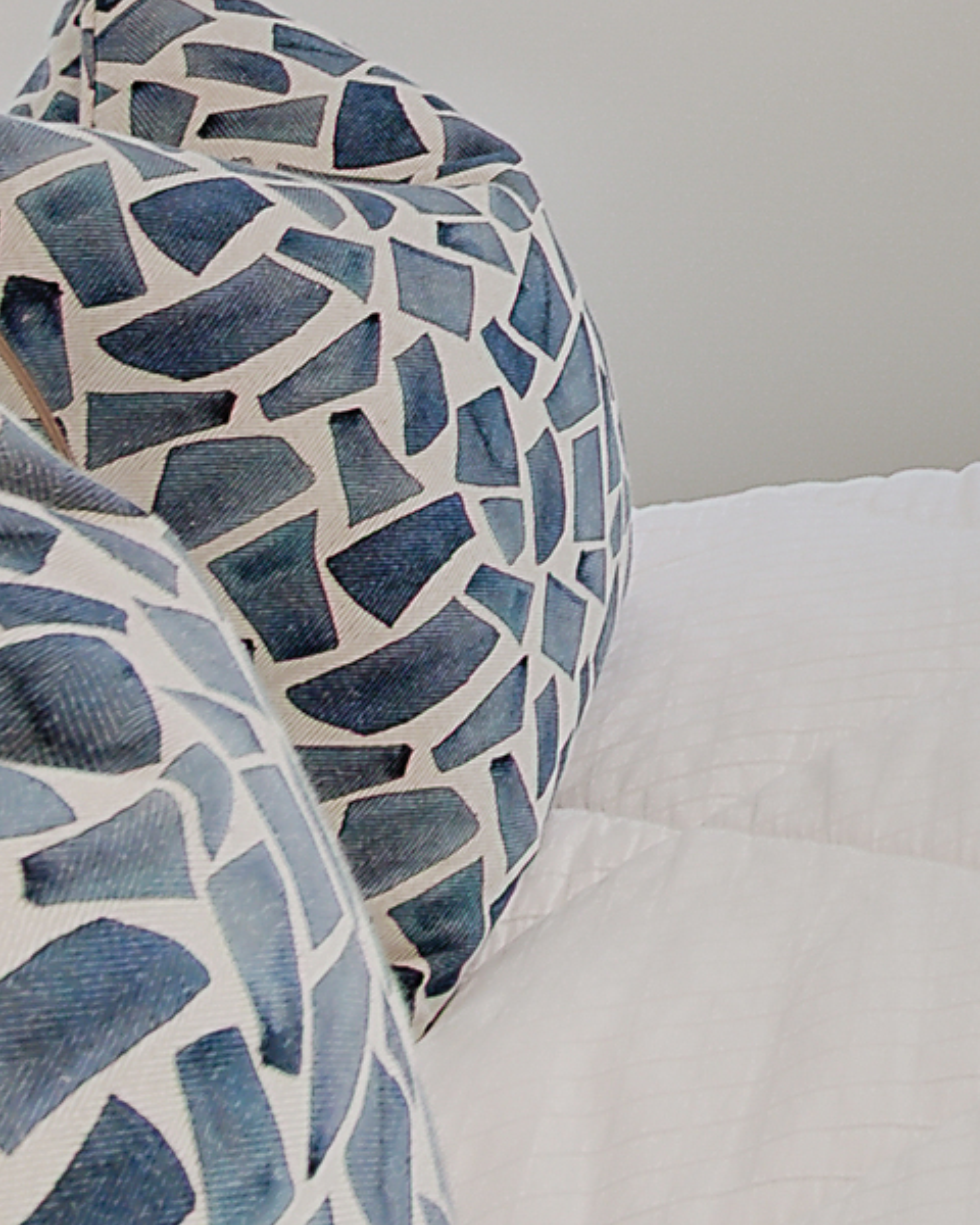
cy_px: -525
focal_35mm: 72
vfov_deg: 22.5
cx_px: 2272
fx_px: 2610
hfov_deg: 14.7
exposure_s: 1/3.33
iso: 80
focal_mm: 10
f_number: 9
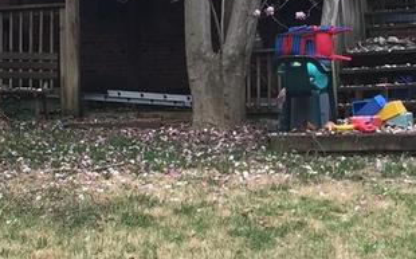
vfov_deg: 9.1
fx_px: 1619
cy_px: 146
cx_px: 289
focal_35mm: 143
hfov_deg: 14.6
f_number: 2.2
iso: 32
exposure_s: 1/120
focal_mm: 4.15
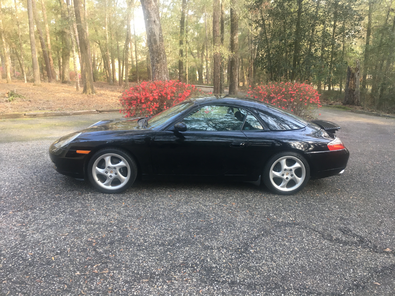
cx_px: 198
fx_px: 331
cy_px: 148
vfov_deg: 48.2
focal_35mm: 29
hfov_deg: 61.7
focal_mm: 4.15
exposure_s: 1/40
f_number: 2.2
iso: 25
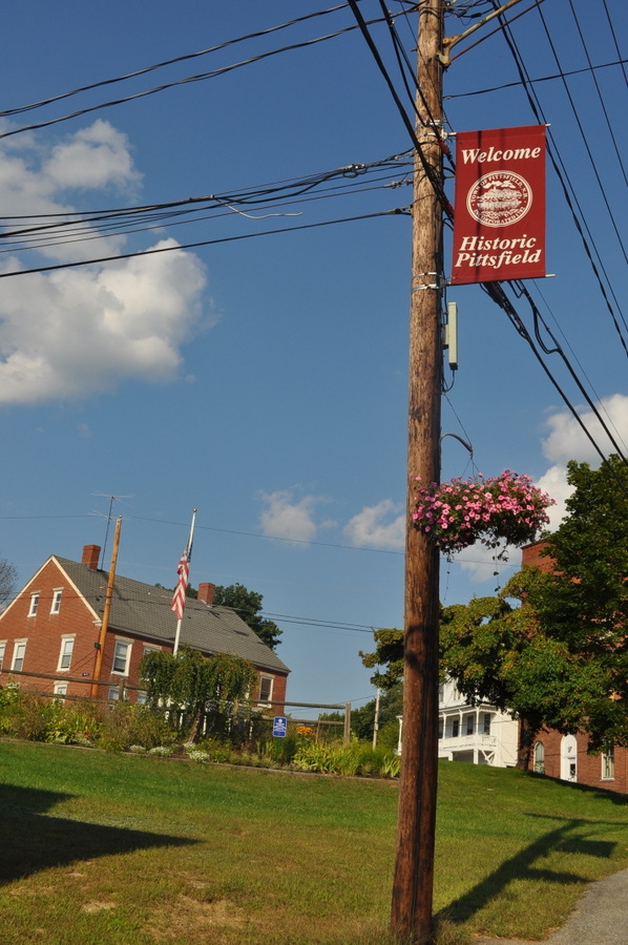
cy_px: 472
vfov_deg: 49.6
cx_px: 314
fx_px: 1023
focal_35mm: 39
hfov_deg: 34.1
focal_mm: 26
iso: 200
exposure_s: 1/500
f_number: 11
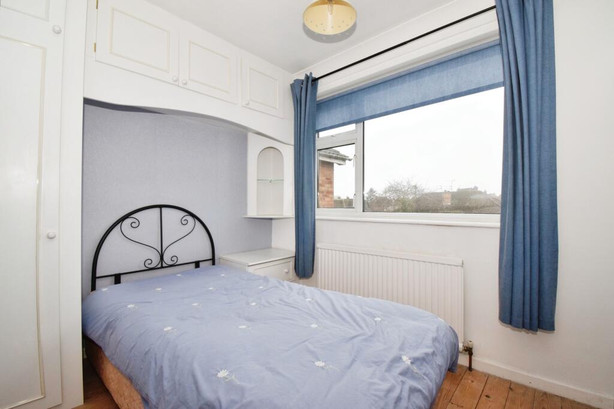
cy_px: 204
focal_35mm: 15
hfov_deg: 100.4
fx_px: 256
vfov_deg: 77.3
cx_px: 307
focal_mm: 10
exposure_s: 1/60
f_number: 13
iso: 1000
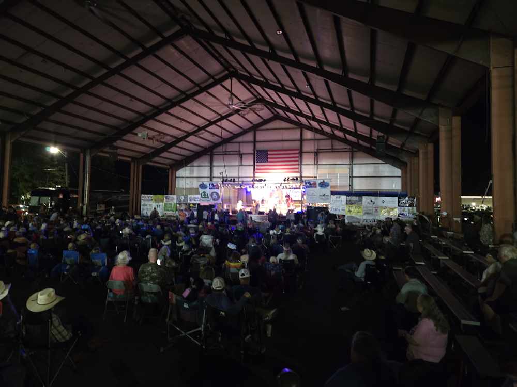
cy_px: 194
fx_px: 344
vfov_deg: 58.9
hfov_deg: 73.9
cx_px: 258
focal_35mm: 23
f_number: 1.8
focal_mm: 5.4
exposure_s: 1/20
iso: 1600
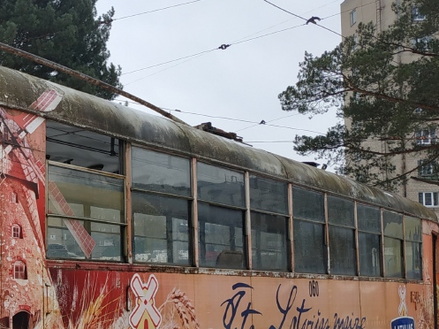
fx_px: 735
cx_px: -23
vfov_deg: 24.9
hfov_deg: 30.4
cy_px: 246
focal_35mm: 58
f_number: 1.9
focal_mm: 3.94
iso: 160
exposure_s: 1/556
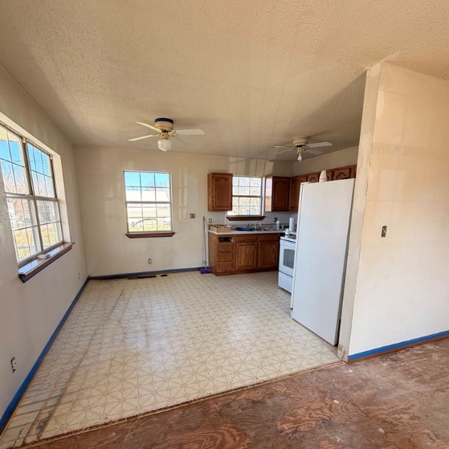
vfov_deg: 83.4
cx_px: 222
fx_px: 249
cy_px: 258
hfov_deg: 84.0
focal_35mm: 17
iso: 125
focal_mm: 2.22
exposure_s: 1/121
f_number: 2.2
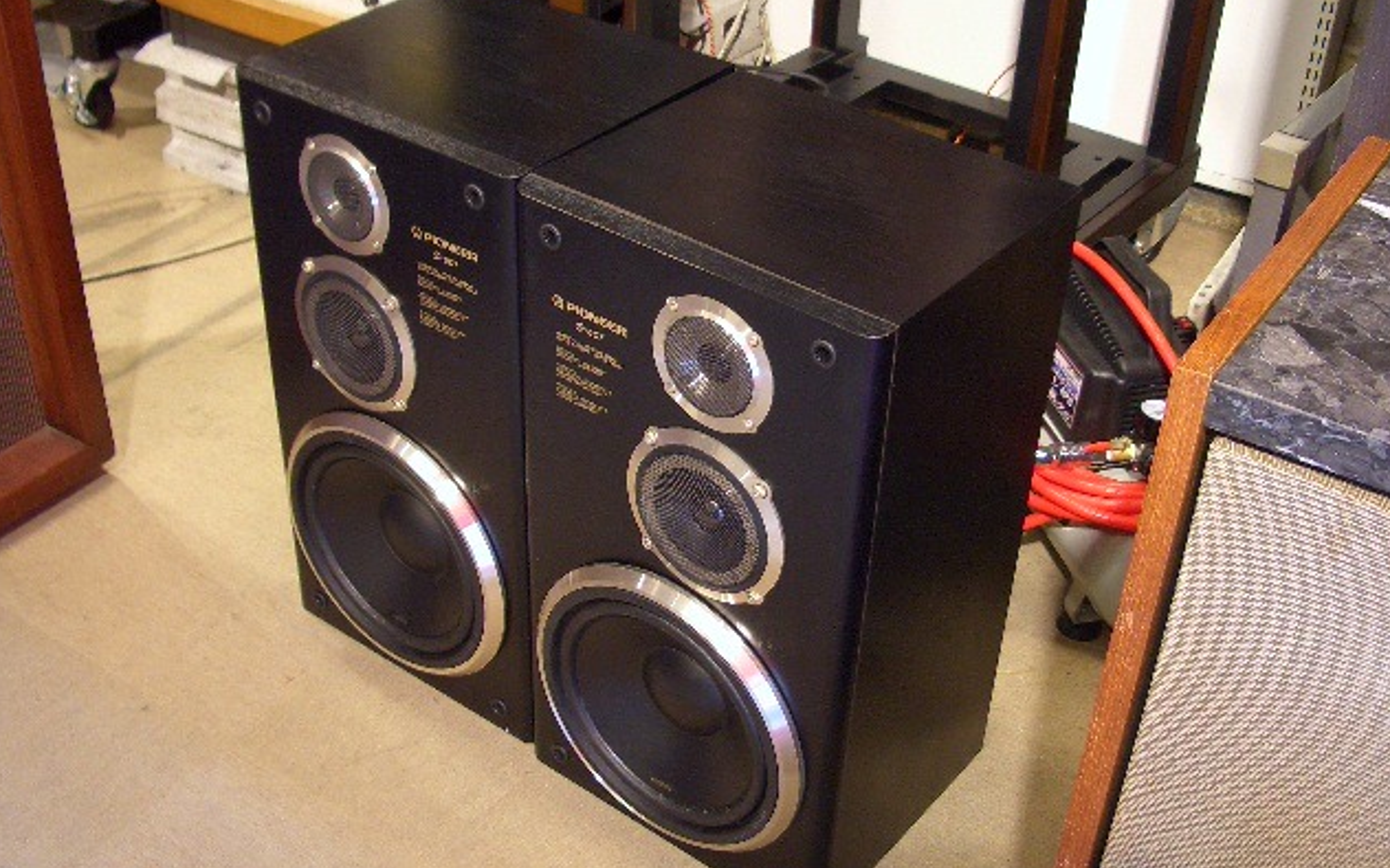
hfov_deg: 45.3
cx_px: 697
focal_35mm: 44
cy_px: 396
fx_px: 1667
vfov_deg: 29.2
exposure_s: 1/8
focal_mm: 6.8
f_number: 2.8
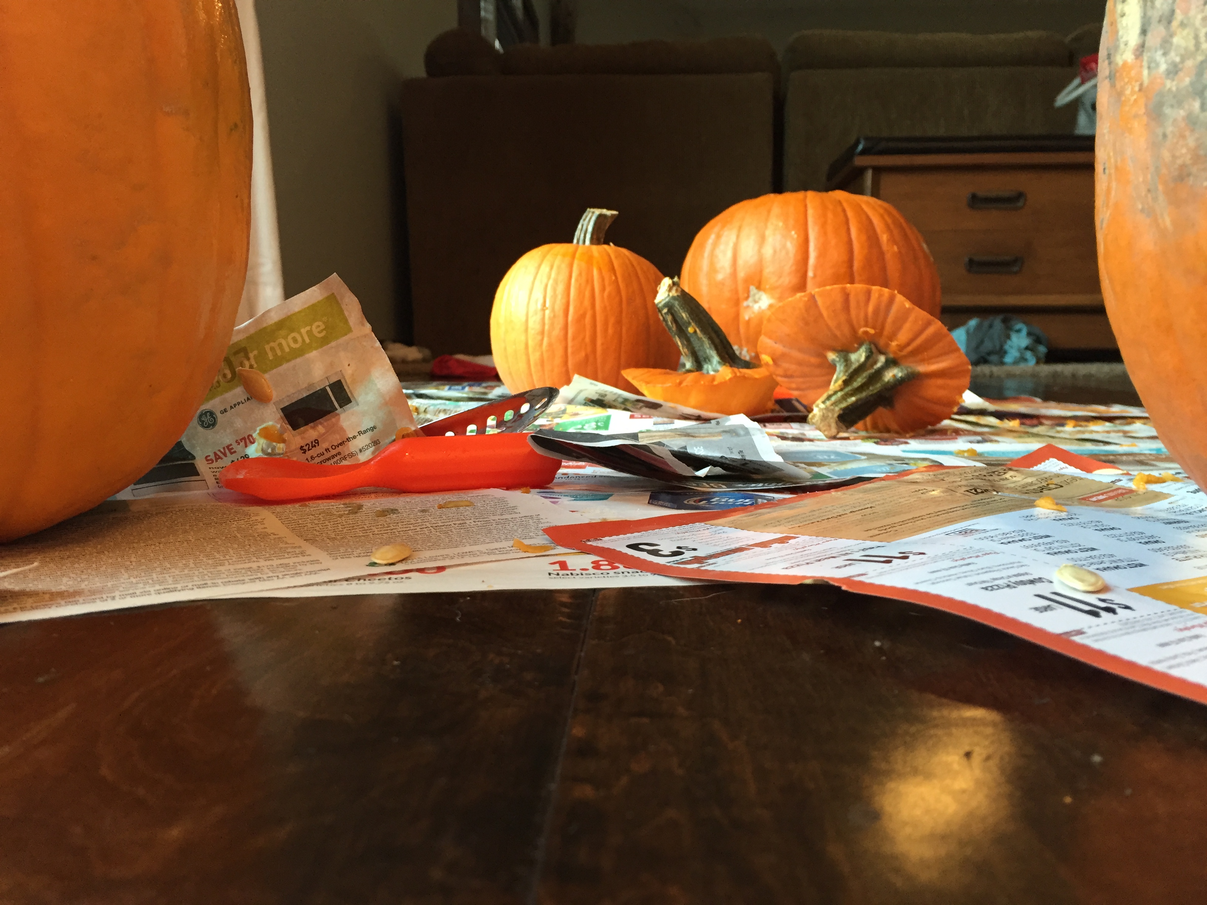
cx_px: 604
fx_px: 1011
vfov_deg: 48.2
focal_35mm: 29
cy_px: 452
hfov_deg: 61.7
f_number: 2.2
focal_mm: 4.15
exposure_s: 1/30
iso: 125
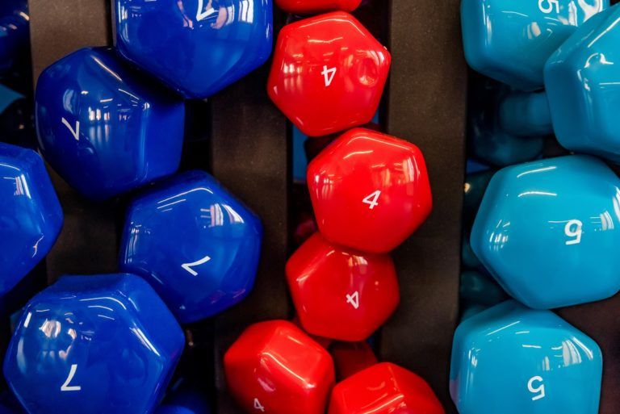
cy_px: 207
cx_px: 310
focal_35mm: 35
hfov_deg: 54.4
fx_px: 603
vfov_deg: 37.9
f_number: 7.1
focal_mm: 35
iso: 800
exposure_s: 1/160
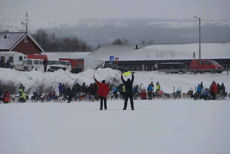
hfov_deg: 6.9
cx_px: 115
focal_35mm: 300
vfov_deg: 4.6
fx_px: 1921
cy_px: 77
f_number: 8
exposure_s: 1/200
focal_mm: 200
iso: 640
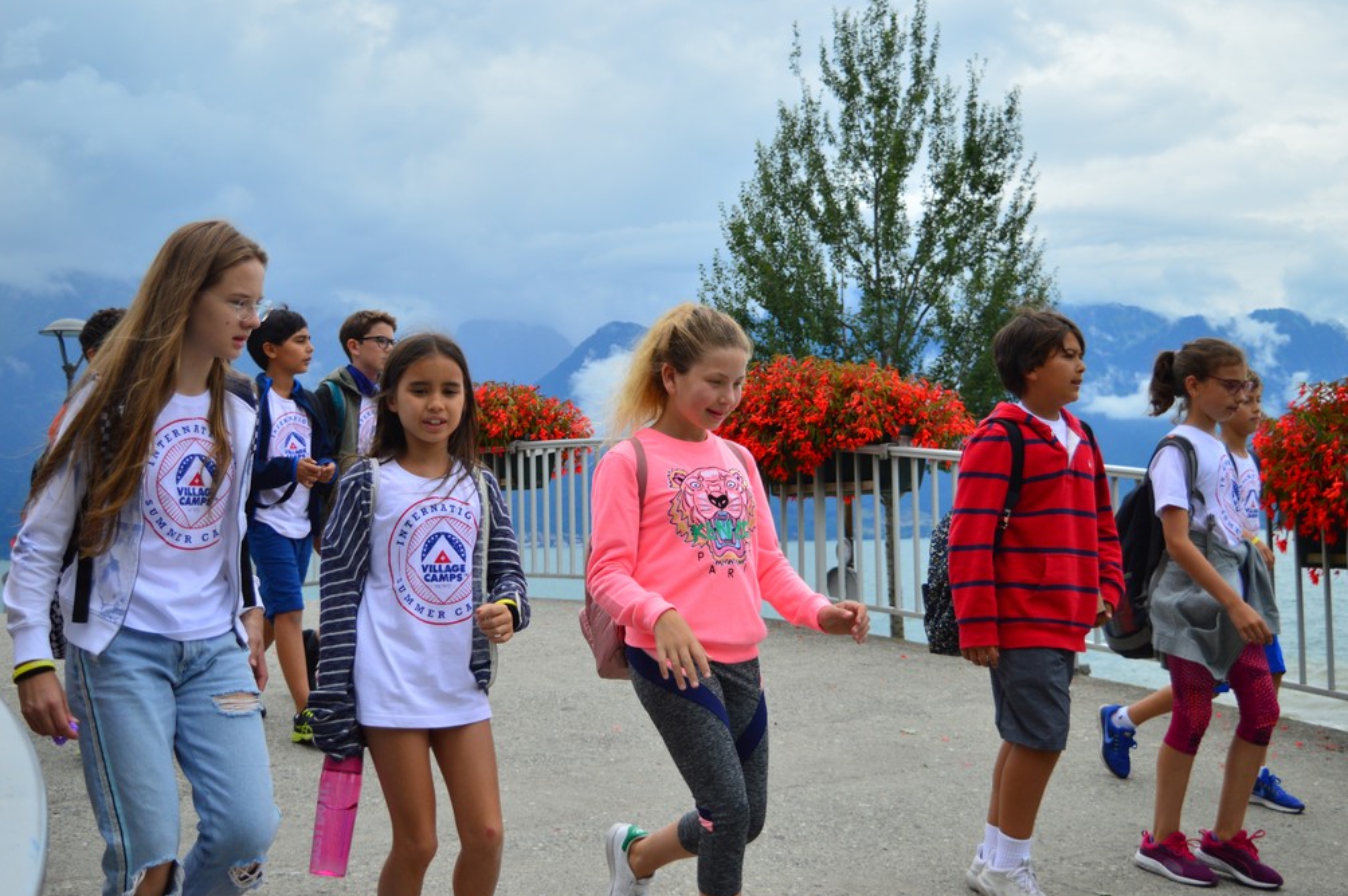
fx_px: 1946
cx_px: 686
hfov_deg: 38.2
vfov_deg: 26.0
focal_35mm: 52
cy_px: 447
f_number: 4.5
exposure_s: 1/1600
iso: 200
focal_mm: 34
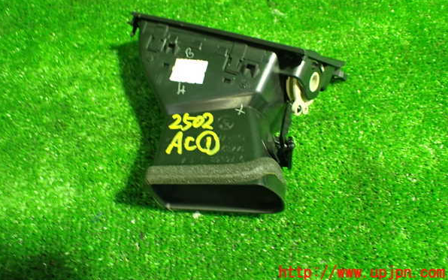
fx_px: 391
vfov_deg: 39.3
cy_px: 113
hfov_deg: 59.6
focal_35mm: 32
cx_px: 223
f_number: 2.3
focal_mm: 5.4
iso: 800
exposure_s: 1/40
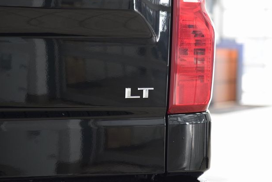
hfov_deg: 18.9
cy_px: 89
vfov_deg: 12.7
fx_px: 816
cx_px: 138
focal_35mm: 108
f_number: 4.5
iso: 1600
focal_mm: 70
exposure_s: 1/30
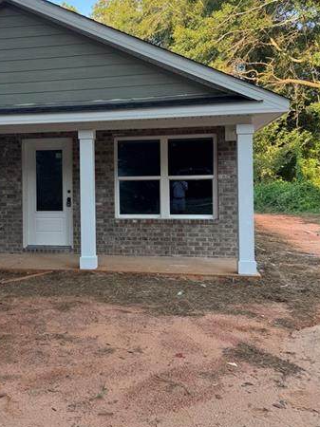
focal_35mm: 41
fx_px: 506
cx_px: 66
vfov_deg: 45.7
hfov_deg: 34.1
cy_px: 181
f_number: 1.78
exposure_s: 1/387
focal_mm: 6.76
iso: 80
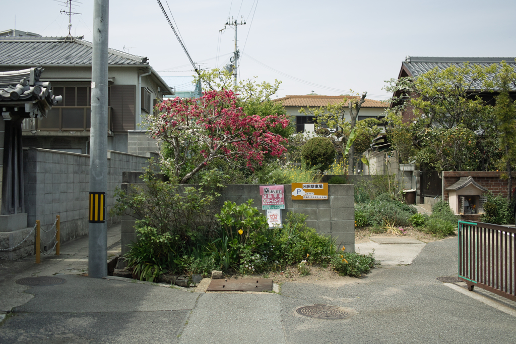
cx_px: 258
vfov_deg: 32.6
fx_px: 587
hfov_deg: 47.4
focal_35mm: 41
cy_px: 172
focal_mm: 24.2
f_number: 2.8
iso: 100
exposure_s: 1/800
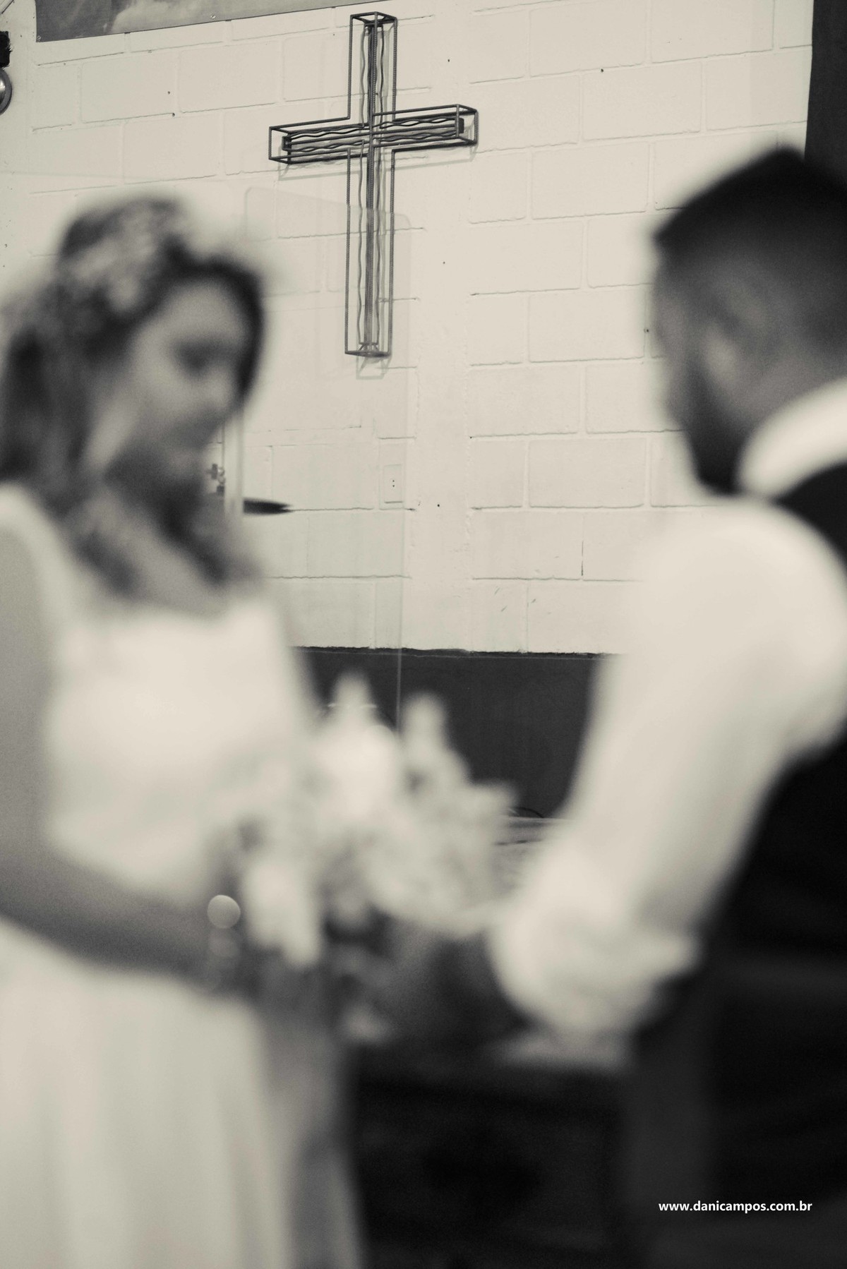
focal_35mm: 85
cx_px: 424
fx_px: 2997
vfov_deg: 23.9
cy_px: 634
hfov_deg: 16.1
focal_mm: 85
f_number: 2.2
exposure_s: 1/100
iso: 2000
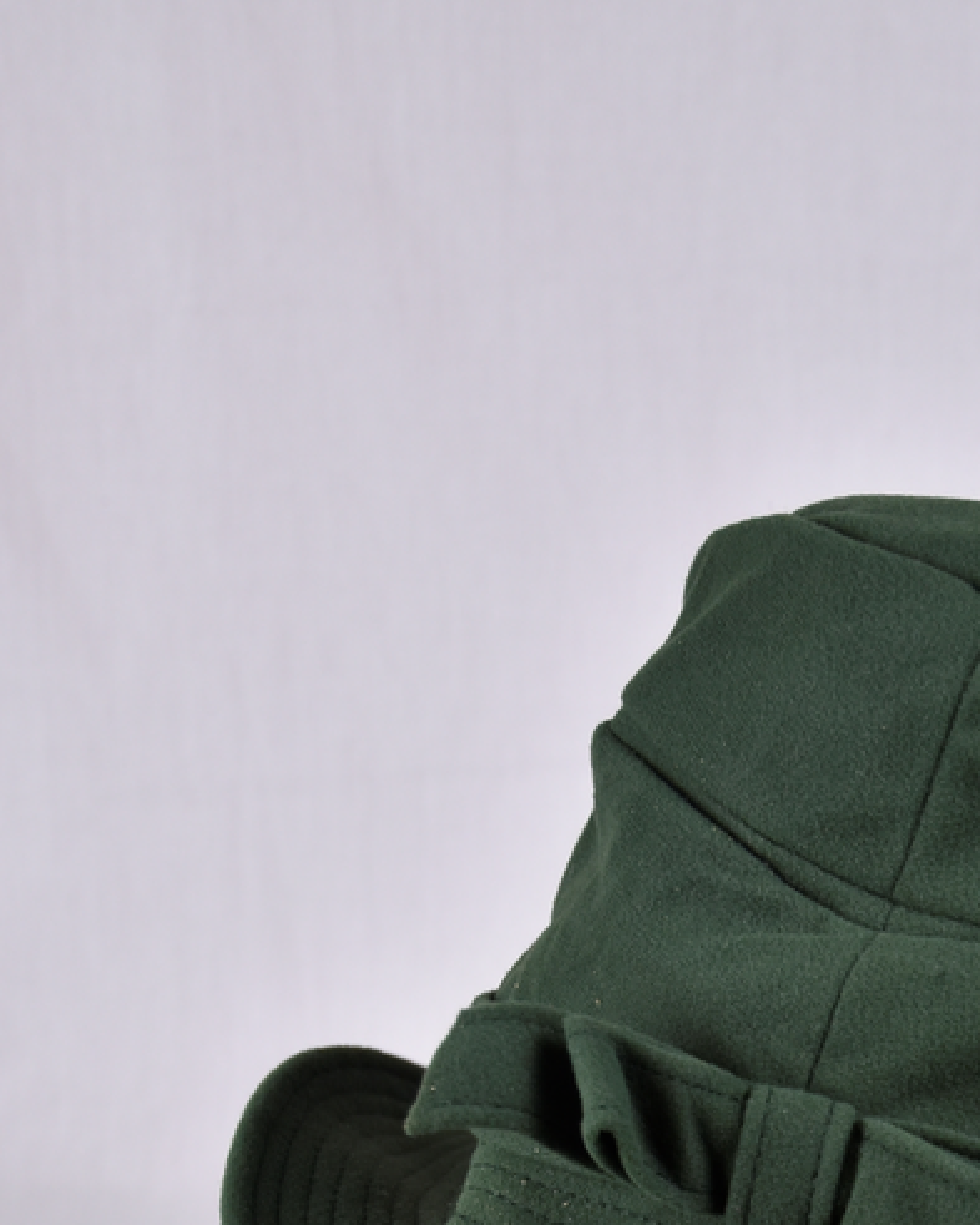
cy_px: 1240
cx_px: 958
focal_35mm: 110
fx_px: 3987
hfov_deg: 13.8
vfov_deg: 17.1
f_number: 4.8
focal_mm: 32
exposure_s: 1/90
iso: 320
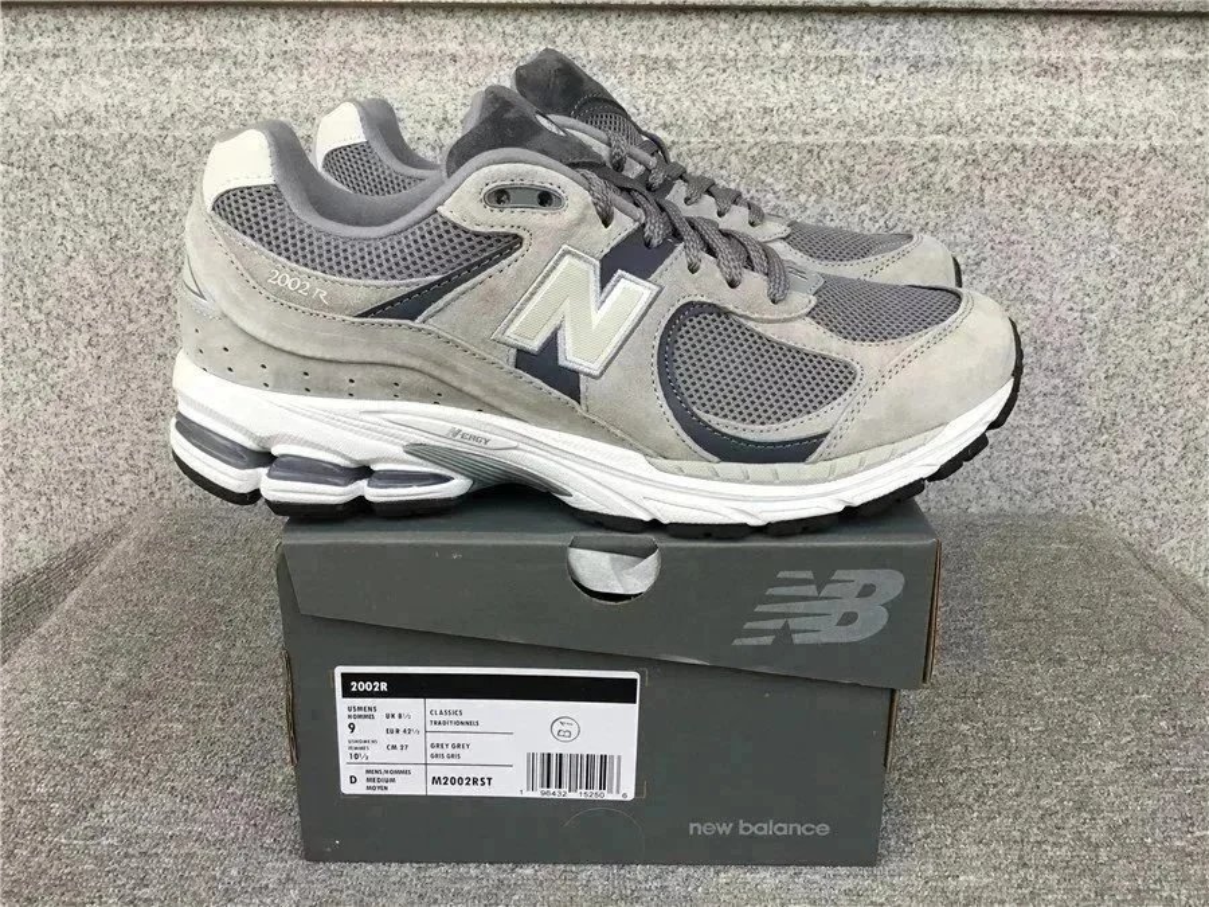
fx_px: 1083
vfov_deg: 45.4
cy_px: 454
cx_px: 604
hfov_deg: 58.4
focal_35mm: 31
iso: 25
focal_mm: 3.3
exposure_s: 1/100
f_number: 2.4
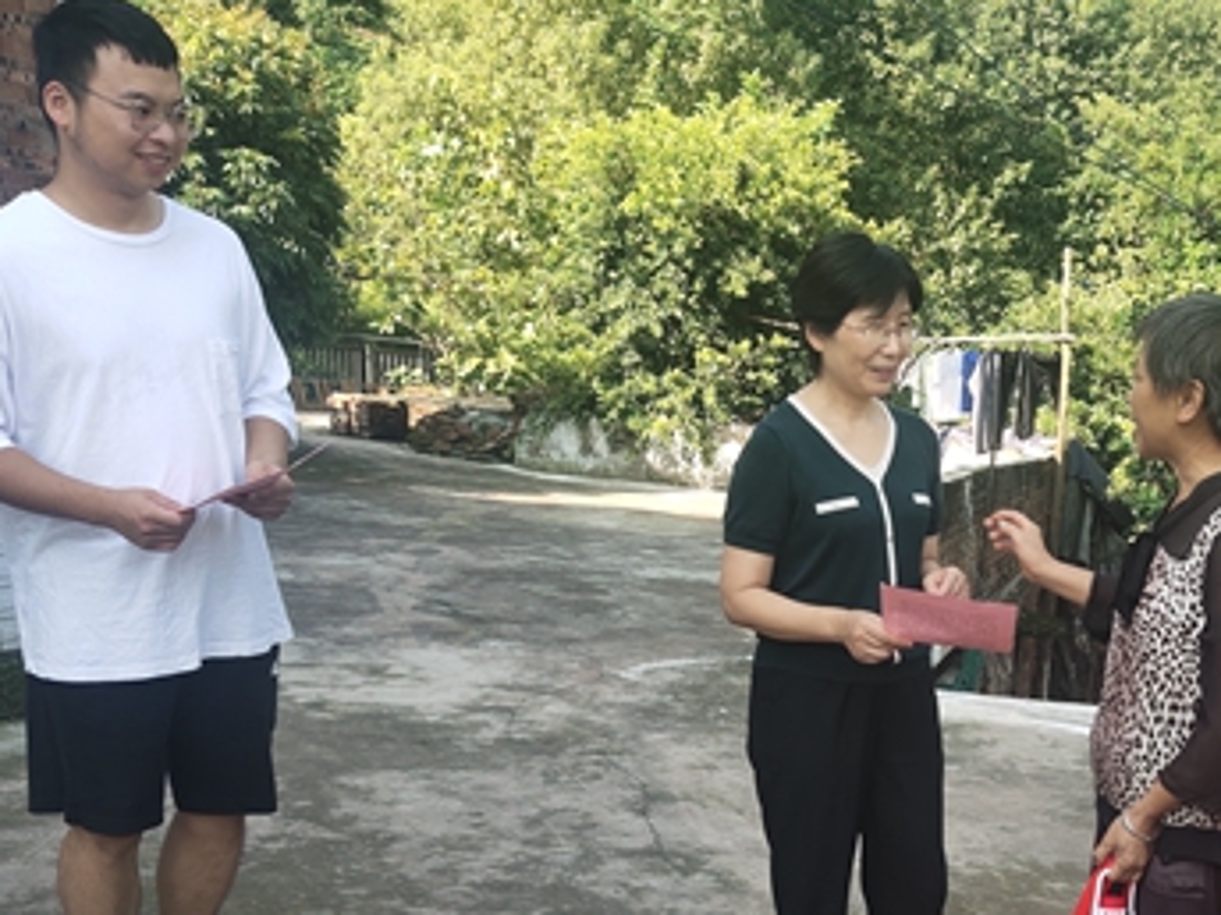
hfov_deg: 28.3
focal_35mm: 67
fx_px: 2363
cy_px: 841
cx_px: 983
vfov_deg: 21.4
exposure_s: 1/149
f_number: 1.79
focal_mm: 4.74
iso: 50
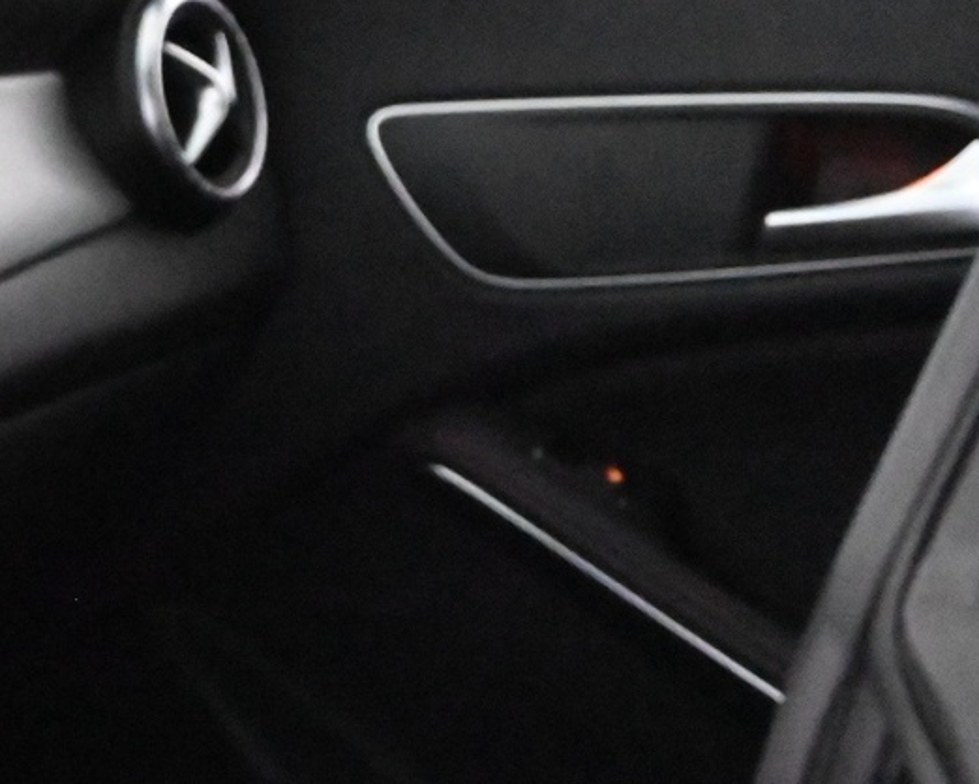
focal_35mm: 201
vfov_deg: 7.7
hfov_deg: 9.4
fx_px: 5826
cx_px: -463
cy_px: 433
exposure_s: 1/80
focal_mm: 46
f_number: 6
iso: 20000
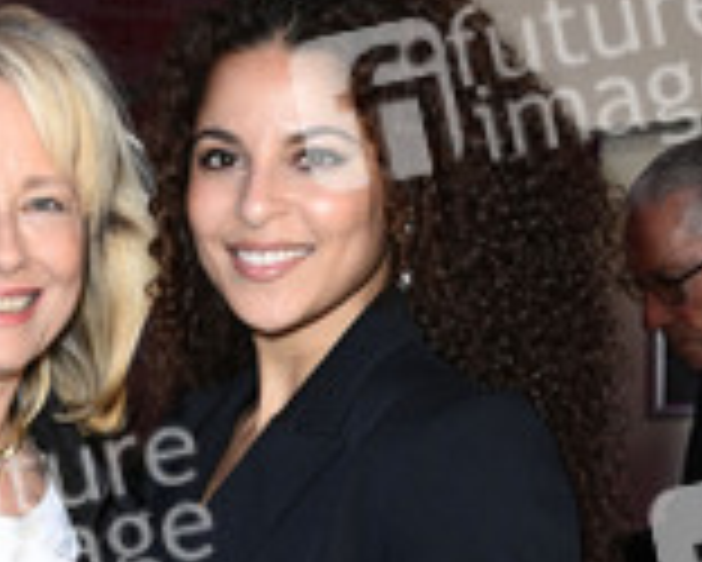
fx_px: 2245
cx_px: 112
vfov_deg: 13.7
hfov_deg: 17.6
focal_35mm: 108
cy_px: 760
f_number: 5.6
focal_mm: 45
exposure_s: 1/60
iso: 4000
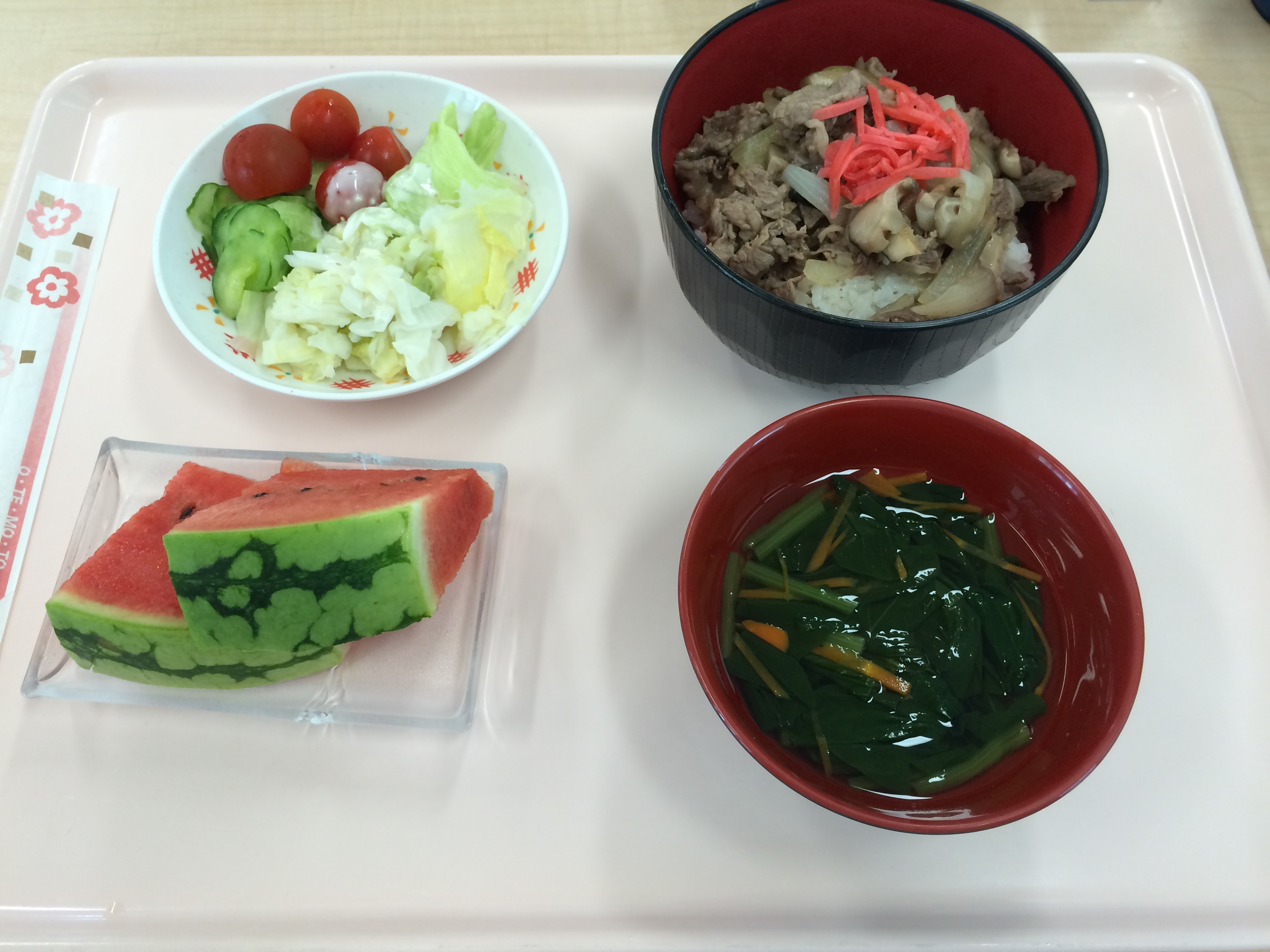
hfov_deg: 60.0
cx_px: 635
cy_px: 476
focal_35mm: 30
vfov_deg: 46.8
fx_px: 1101
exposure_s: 1/30
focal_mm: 4.12
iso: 40
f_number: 2.2
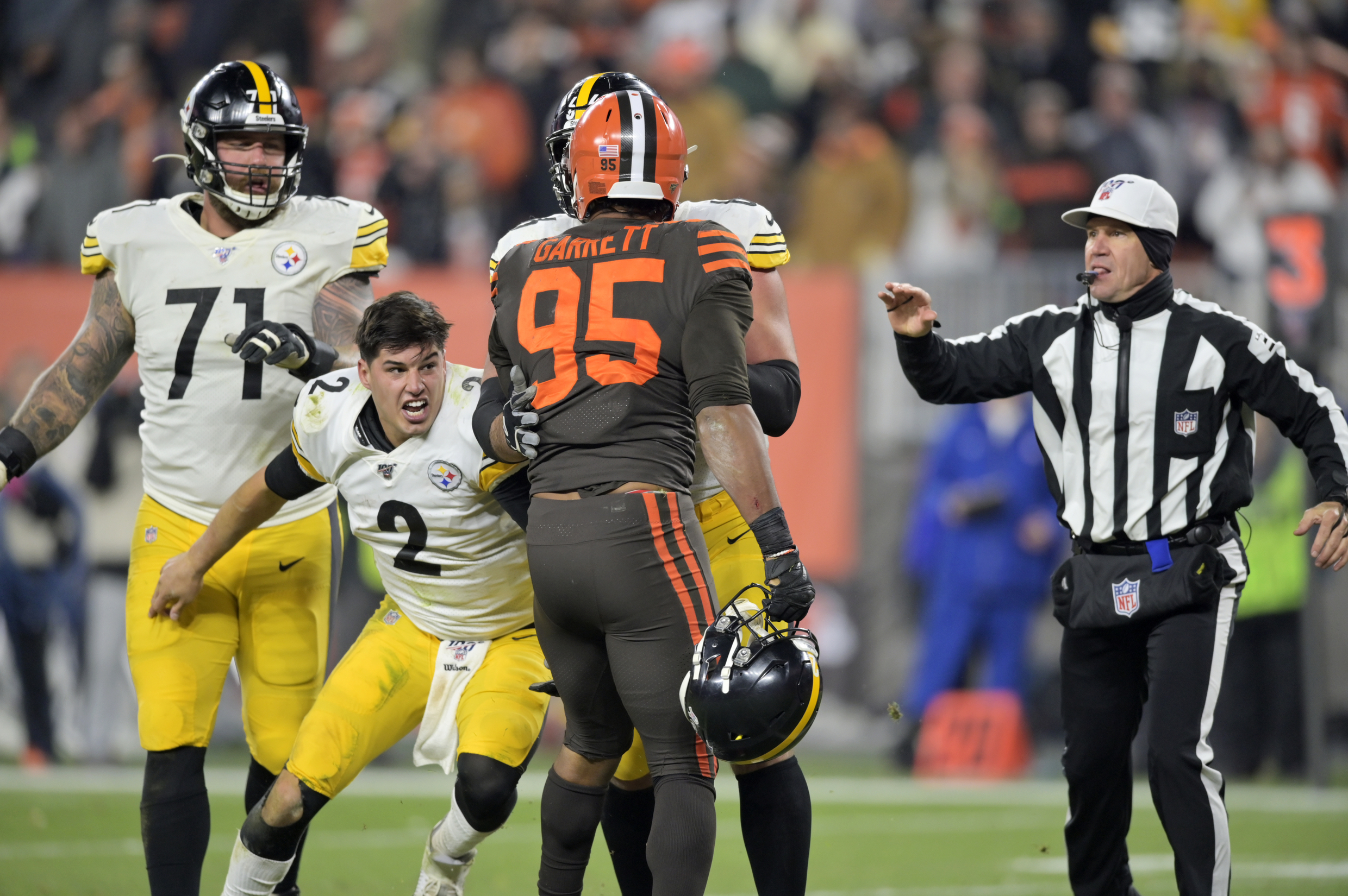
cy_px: 448
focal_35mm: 400
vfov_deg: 3.4
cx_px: 674
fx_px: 14967
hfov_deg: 5.2
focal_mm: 400
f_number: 2.8
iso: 1250
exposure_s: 1/1250
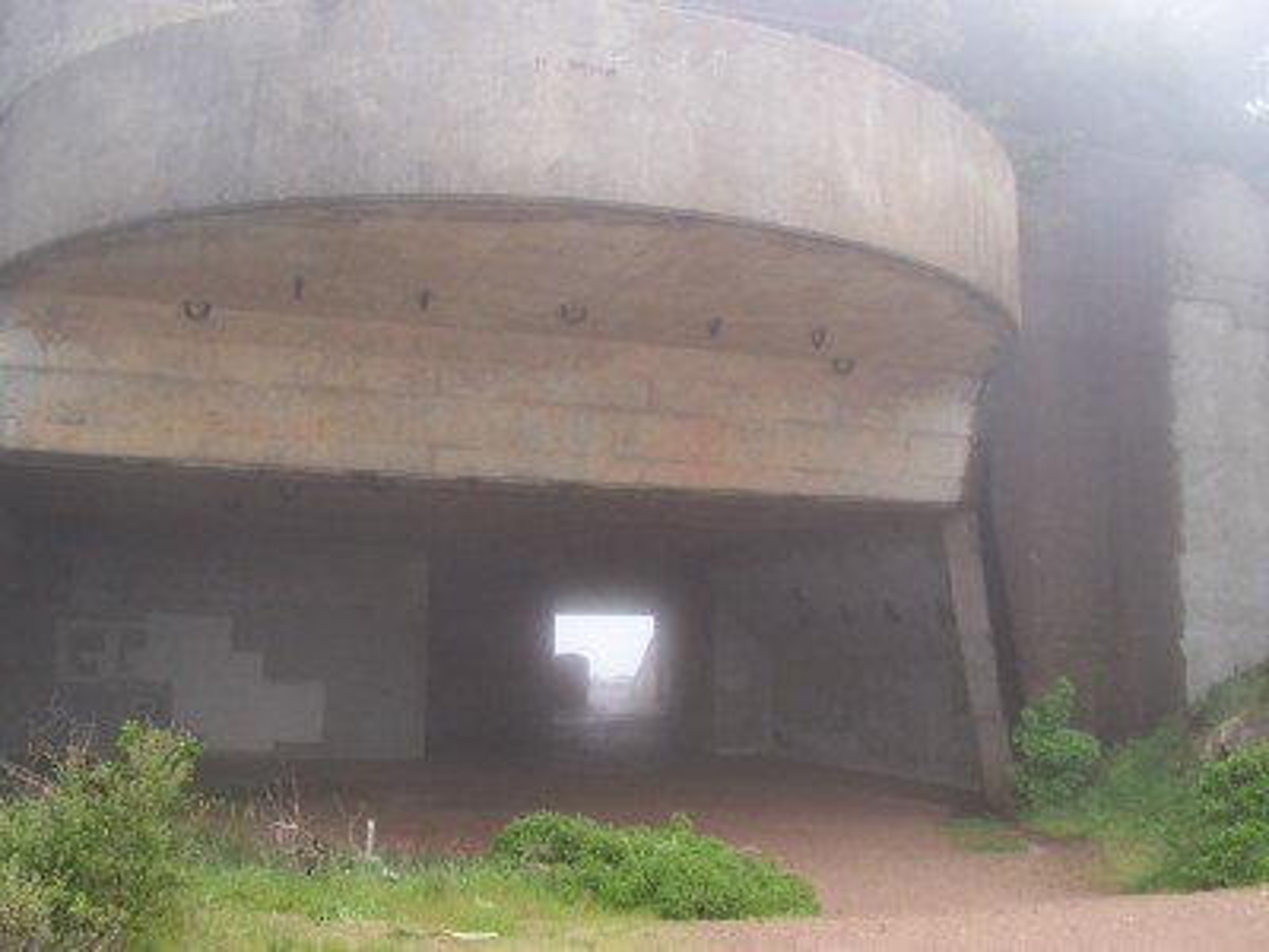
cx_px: 634
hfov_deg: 50.1
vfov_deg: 38.7
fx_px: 1356
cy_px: 476
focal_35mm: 37
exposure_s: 1/350
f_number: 2.8
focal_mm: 5.6
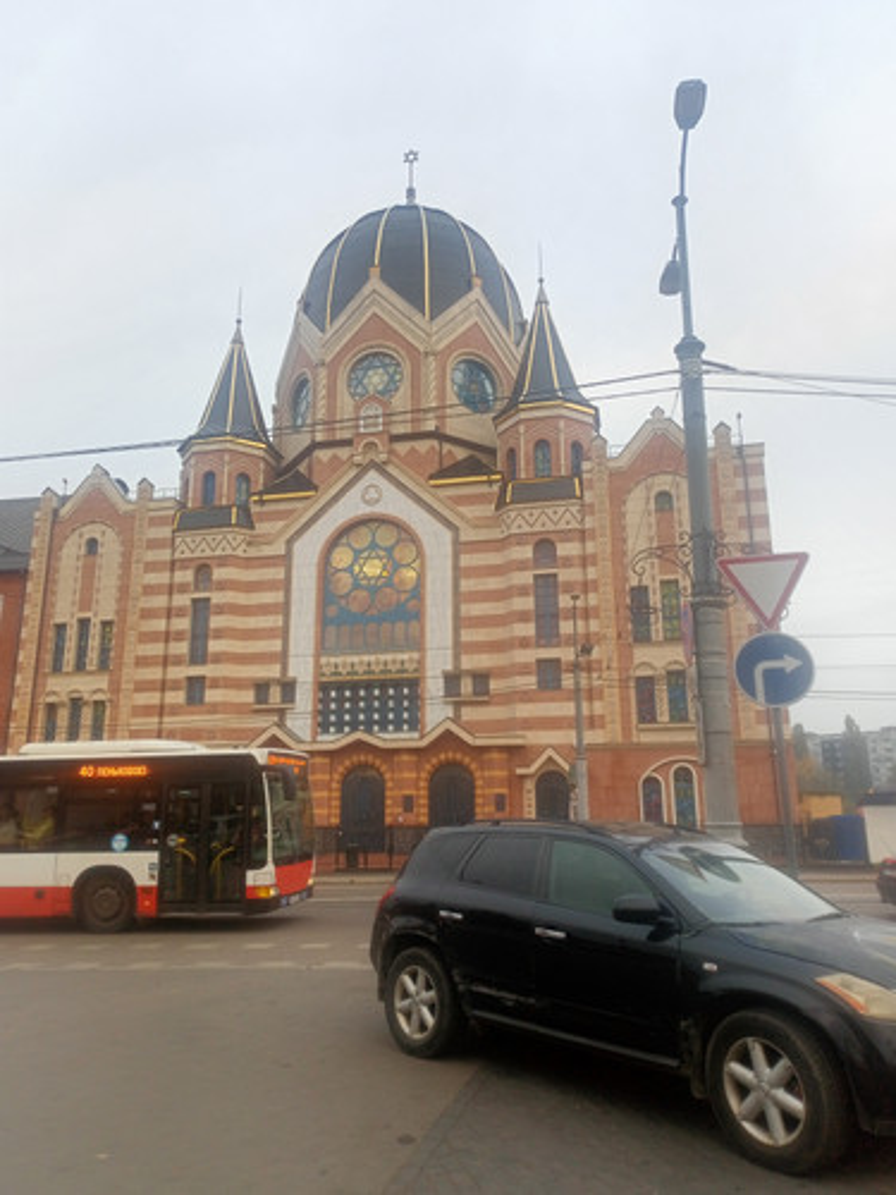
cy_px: 598
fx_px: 966
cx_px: 448
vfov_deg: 63.4
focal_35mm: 28
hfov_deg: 49.7
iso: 116
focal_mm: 4.69
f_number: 1.8
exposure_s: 1/341
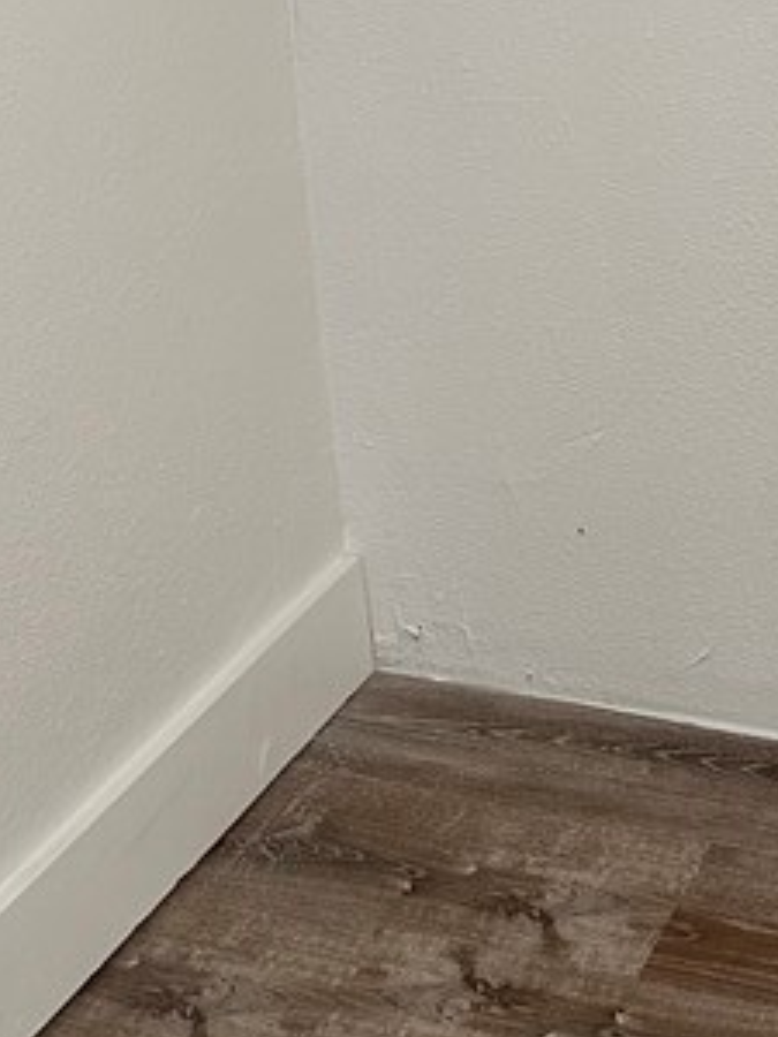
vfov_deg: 22.5
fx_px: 2457
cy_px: -100
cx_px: 463
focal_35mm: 82
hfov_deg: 18.0
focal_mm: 6.86
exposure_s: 1/120
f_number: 1.78
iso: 200
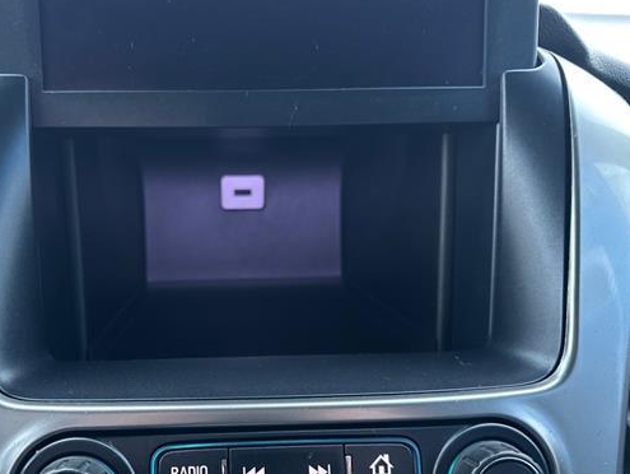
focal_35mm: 31
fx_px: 565
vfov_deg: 45.2
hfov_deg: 57.6
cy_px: 288
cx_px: 238
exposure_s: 1/49
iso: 800
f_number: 1.78
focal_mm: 6.86
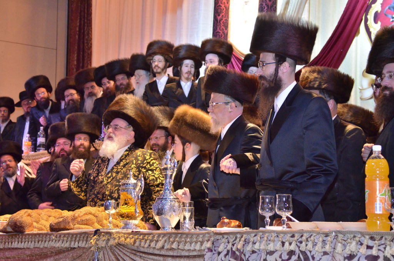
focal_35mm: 78
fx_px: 852
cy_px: 130
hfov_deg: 26.0
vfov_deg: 17.4
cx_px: 197
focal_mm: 52
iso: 3200
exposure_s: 1/100
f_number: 5.3
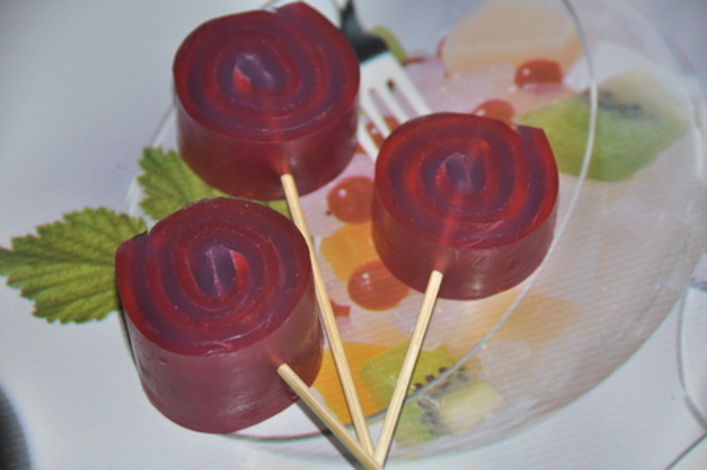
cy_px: 235
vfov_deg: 8.7
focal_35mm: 158
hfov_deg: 13.1
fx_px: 3090
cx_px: 354
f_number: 5.3
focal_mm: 105
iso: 500
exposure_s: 1/60
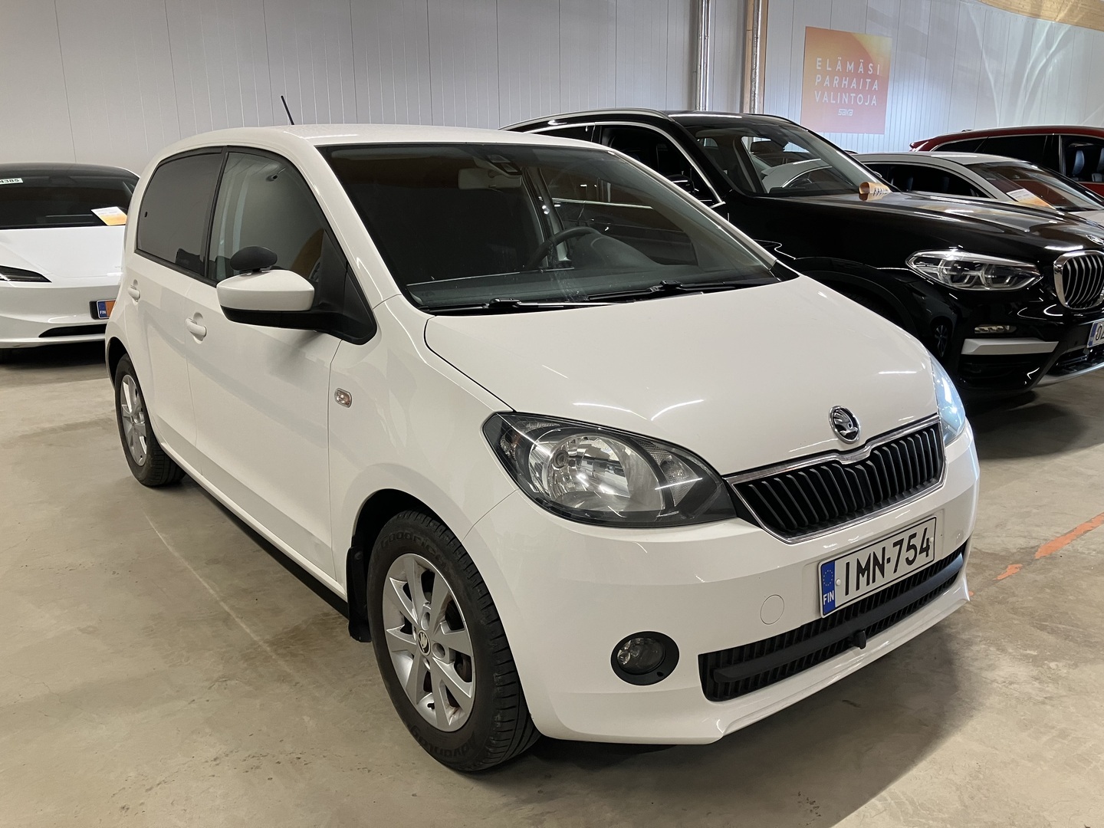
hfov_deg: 63.4
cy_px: 414
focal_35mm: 28
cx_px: 552
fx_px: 893
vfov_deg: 49.7
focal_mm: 3.99
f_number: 1.8
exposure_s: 1/60
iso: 80
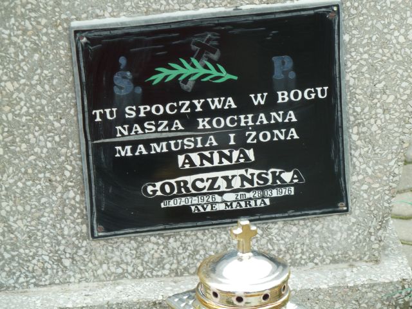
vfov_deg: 10.1
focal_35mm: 147
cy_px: 154
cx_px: 206
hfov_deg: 13.4
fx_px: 1750
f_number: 4.5
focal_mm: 24.1
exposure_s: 1/60
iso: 100
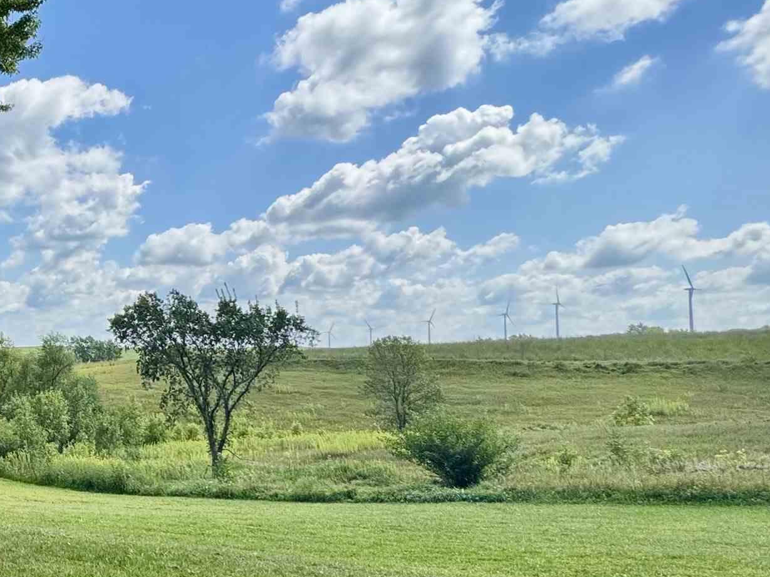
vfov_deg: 40.7
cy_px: 315
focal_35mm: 35
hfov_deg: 40.2
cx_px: -115
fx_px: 779
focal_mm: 2.22
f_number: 2.2
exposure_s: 1/1477
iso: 50
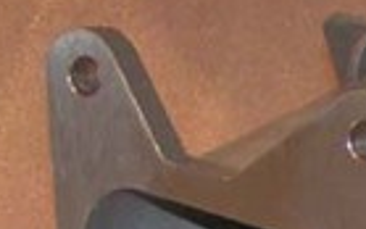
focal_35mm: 263
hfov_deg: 7.6
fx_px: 2624
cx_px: 787
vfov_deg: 4.9
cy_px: 426
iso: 200
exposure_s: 1/60
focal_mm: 8.3
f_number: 3.2
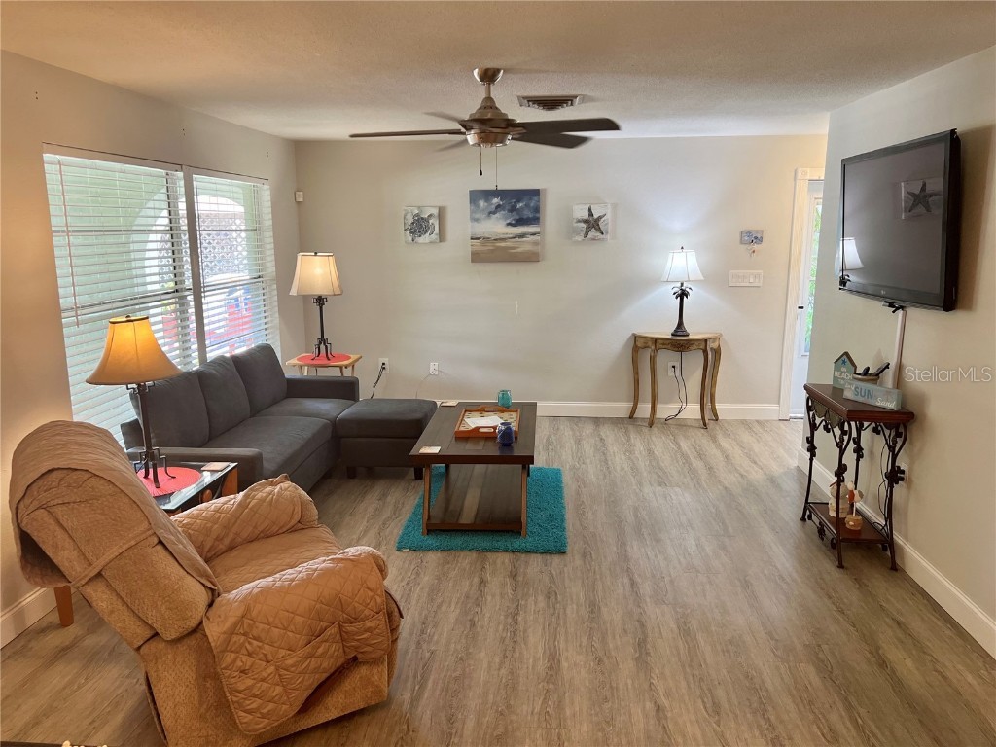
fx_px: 748
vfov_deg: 53.1
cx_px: 498
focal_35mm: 26
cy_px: 374
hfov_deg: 67.3
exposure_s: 1/120
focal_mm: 5.7
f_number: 1.5
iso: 125
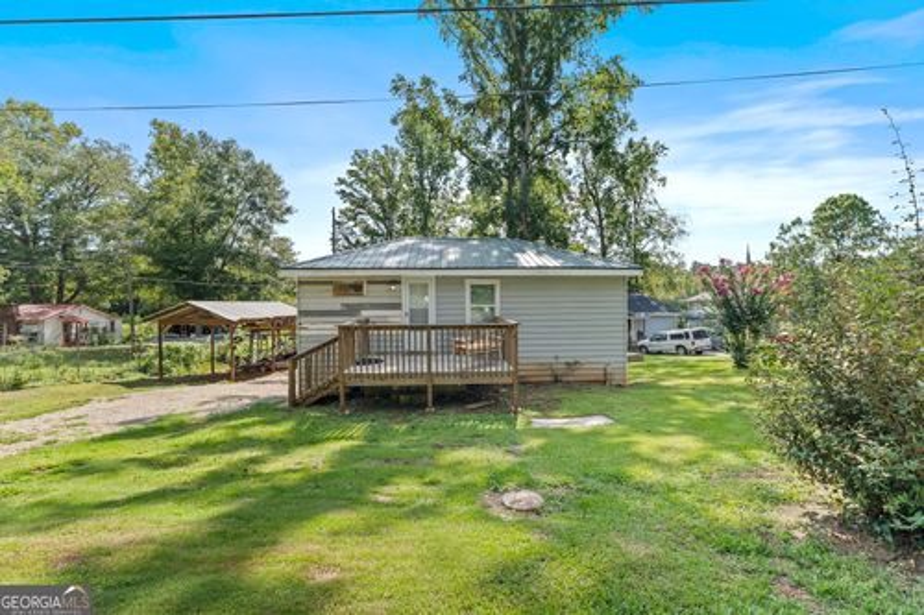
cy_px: 308
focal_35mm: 16
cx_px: 462
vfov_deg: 74.4
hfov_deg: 97.5
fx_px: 405
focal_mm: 15.8
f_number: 6.3
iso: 400
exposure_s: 1/80
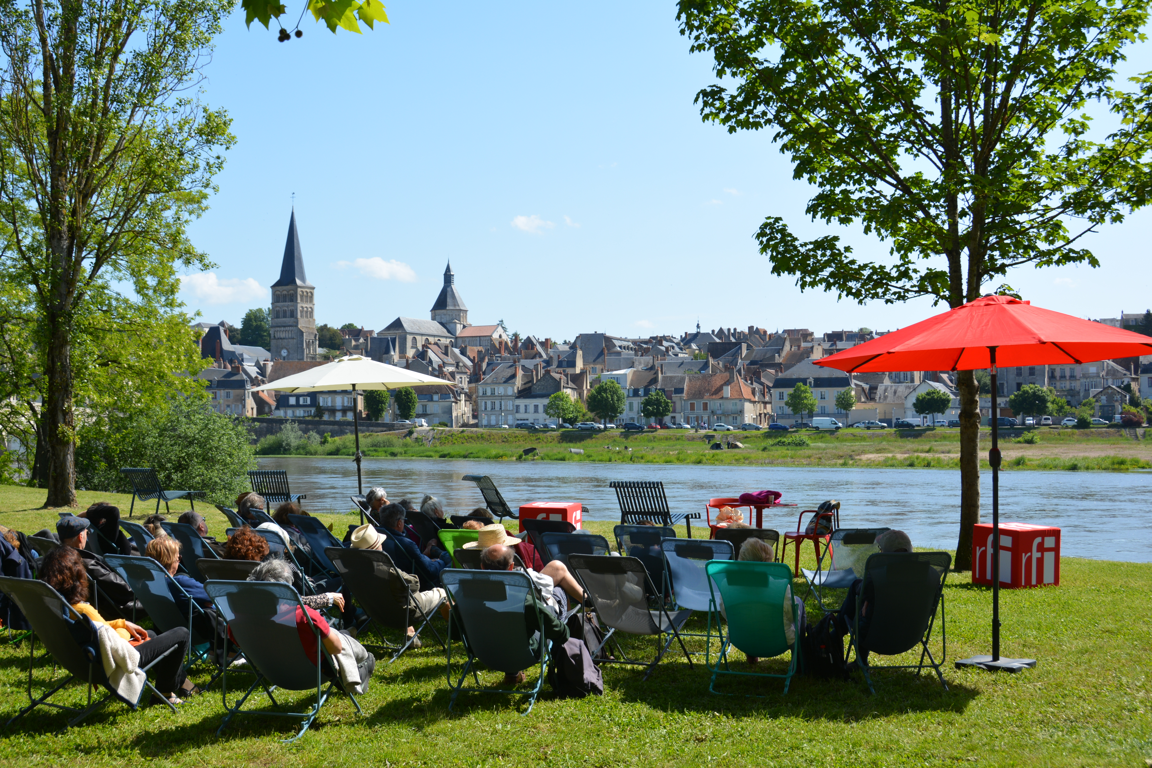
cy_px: 384
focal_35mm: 44
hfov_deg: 45.0
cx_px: 576
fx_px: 1392
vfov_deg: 30.8
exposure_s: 1/250
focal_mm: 29
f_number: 8
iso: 110
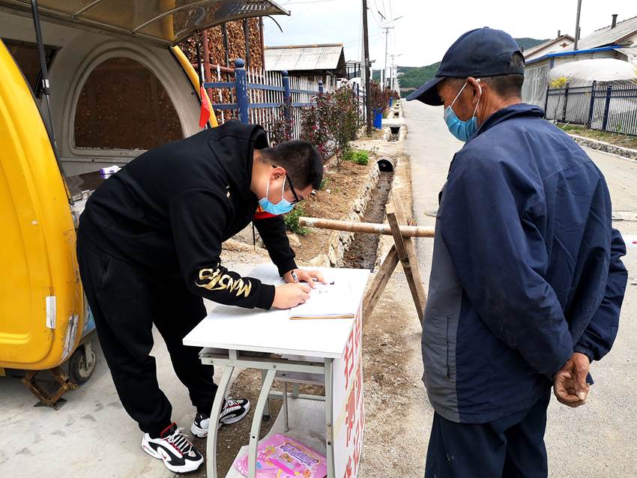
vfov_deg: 51.4
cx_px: 318
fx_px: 497
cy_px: 239
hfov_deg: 65.3
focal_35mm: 27
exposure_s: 1/1381
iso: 50
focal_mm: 3.95
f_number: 1.8
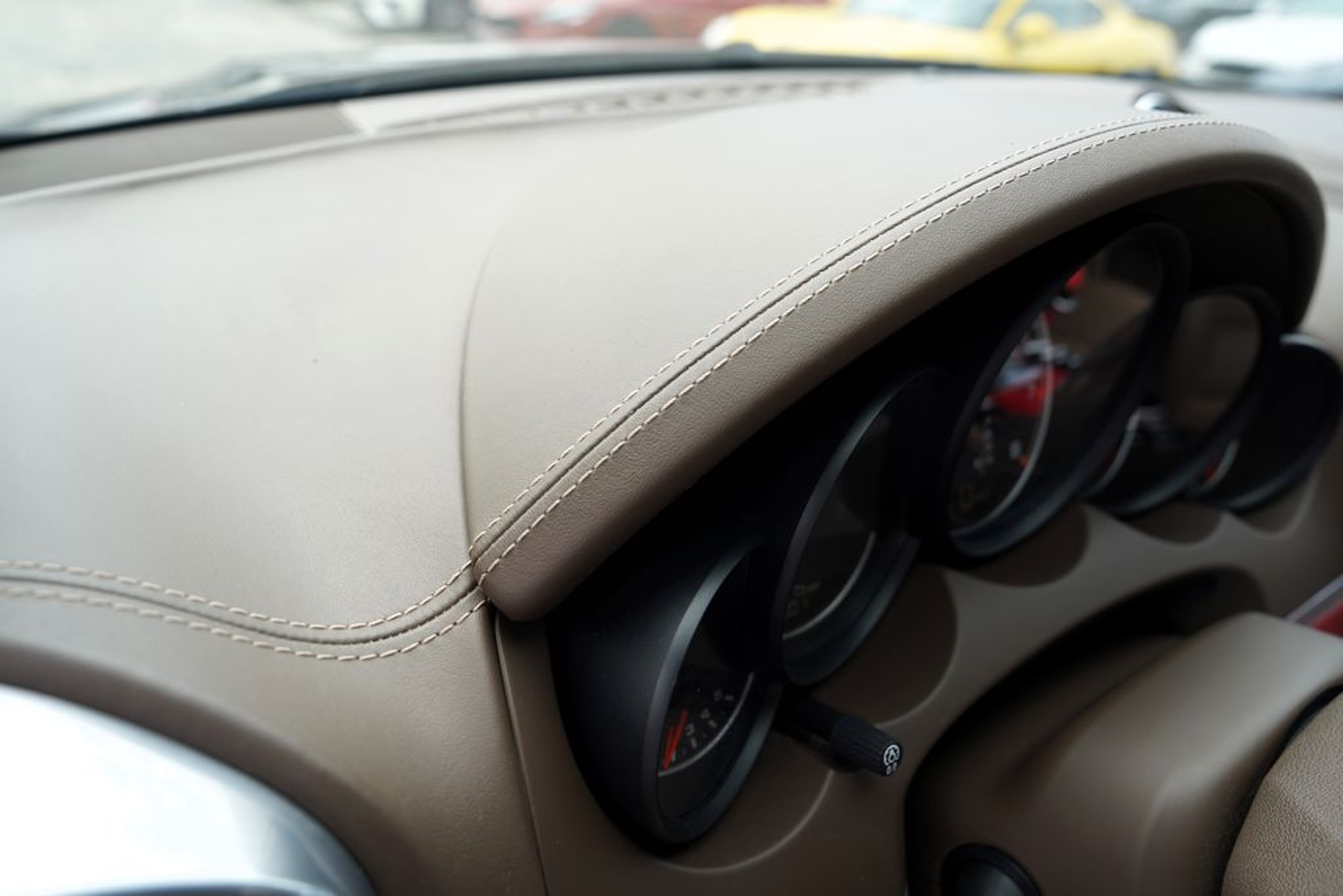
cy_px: 448
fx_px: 895
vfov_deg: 53.1
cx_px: 672
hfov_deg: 73.7
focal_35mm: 24
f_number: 5
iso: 100
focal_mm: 24
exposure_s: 1/100
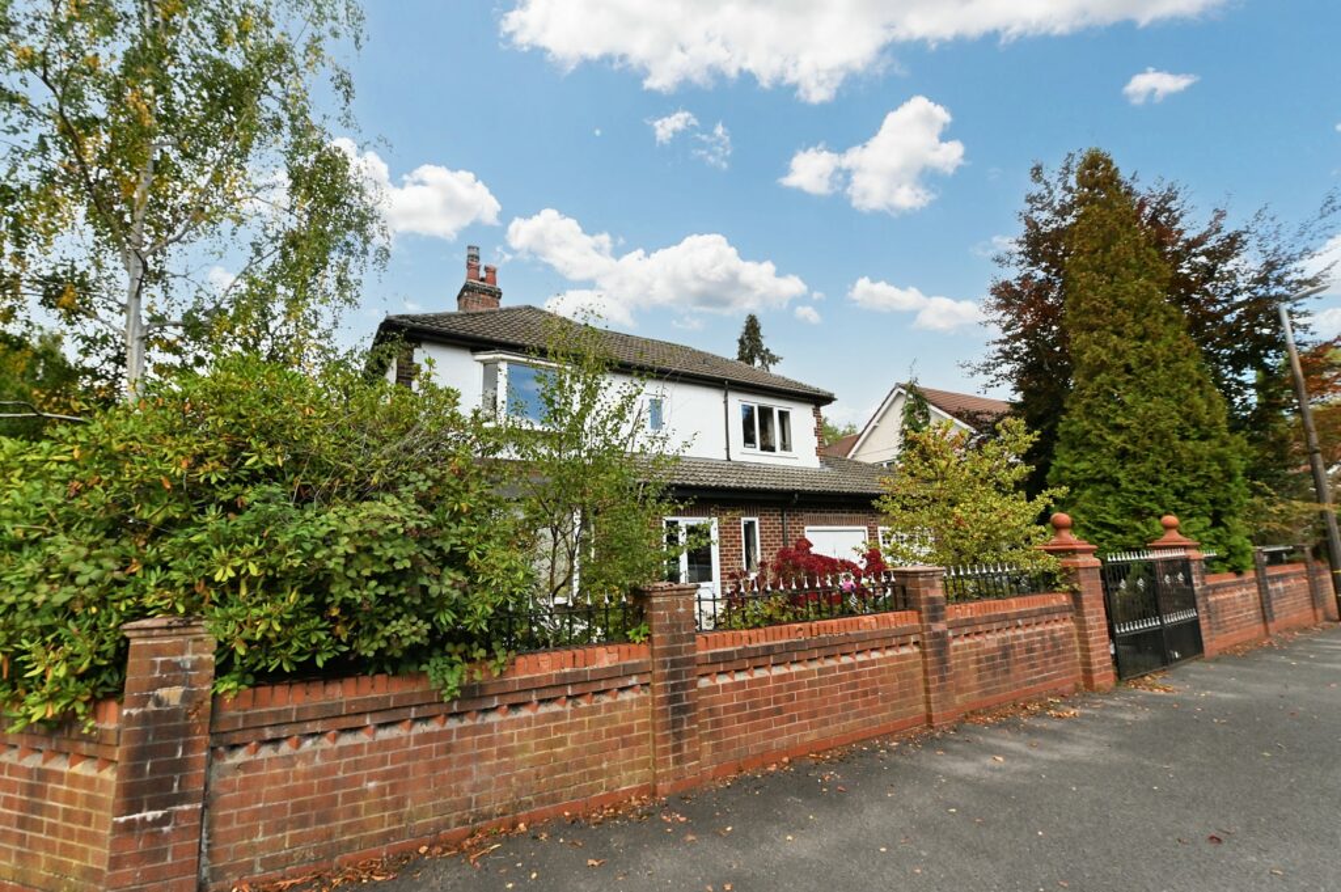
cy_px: 446
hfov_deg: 100.4
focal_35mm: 15
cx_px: 670
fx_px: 558
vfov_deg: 77.2
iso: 2000
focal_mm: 15
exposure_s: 1/1250
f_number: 10
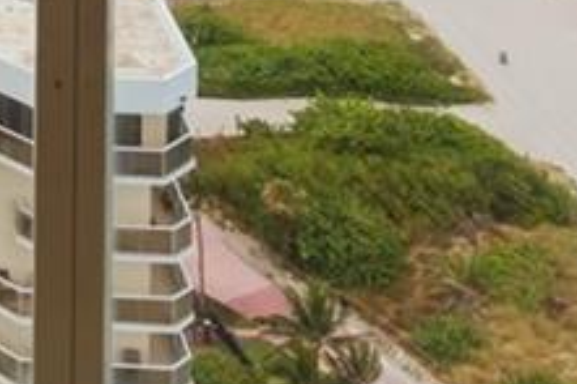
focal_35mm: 116
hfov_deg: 15.5
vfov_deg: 9.3
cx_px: -426
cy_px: -776
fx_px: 1858
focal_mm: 16
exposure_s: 1/400
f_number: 9
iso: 250
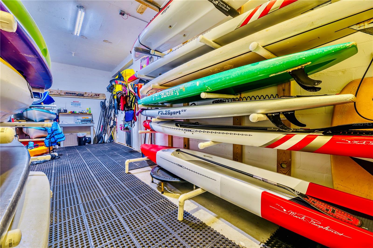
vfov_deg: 81.2
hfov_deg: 104.3
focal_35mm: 14
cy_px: 124
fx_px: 145
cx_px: 186
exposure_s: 1.3
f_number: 9
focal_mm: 14
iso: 64
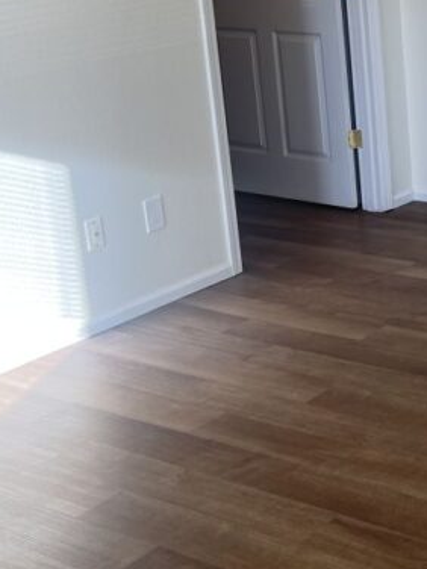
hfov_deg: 19.8
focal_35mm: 68
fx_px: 1118
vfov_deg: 28.3
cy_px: 182
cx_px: 557
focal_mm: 5.1
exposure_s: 1/121
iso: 32
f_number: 1.6
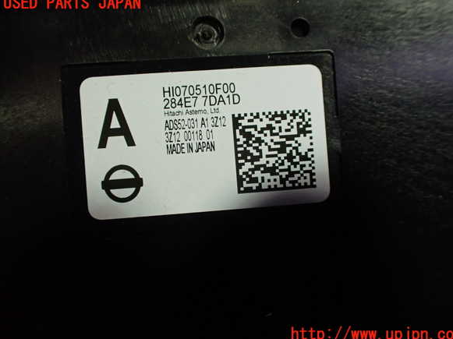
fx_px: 405
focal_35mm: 31
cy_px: 169
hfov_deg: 58.4
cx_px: 233
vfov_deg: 45.4
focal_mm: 5.4
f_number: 2.3
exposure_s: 1/125
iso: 400
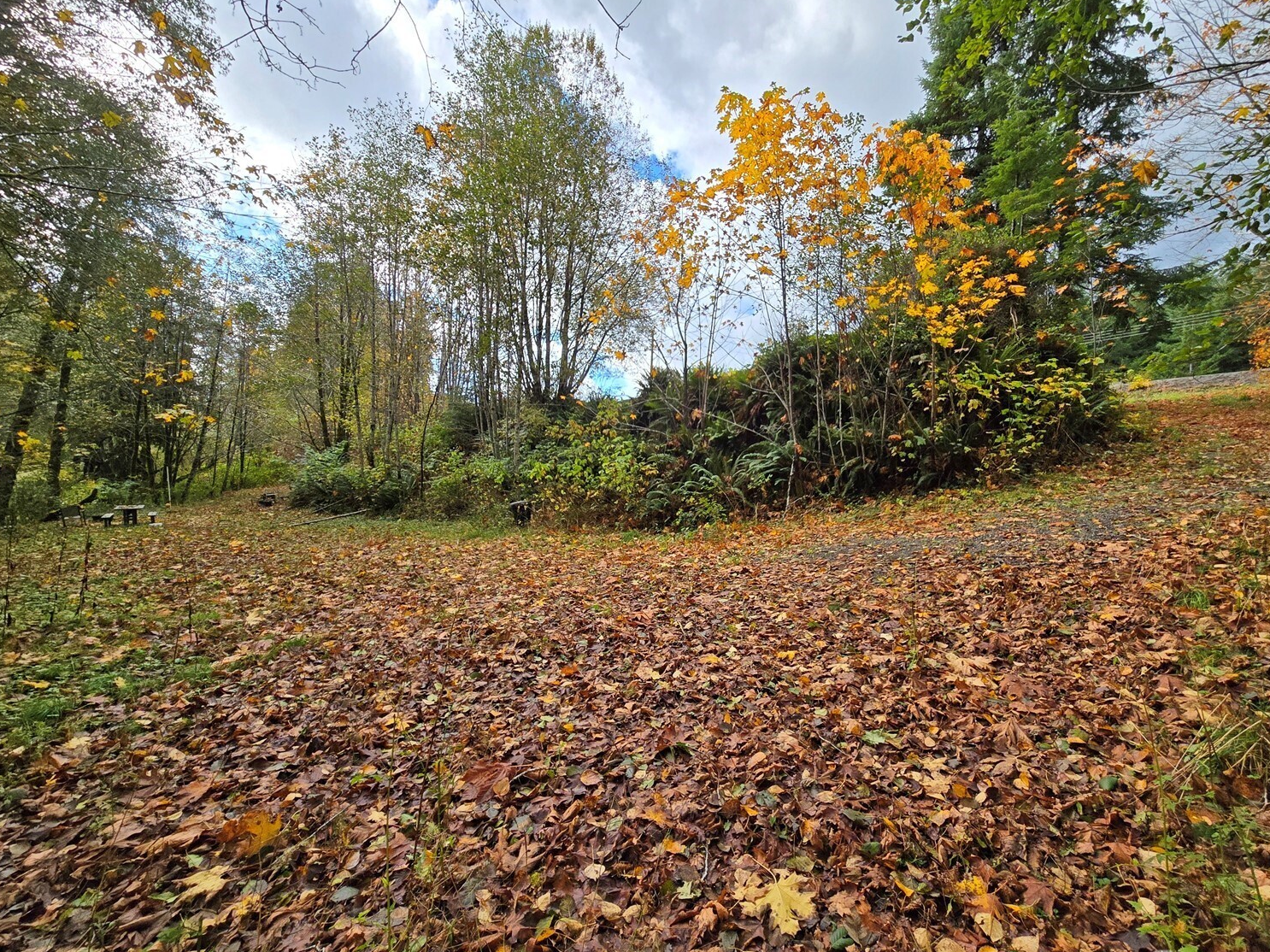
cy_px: 495
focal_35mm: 14
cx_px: 678
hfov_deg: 101.9
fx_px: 514
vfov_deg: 85.6
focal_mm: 2.2
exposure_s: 1/2000
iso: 125
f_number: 2.2
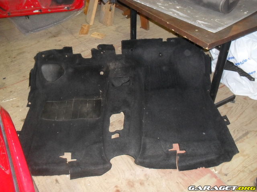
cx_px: 128
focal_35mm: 35
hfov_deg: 52.6
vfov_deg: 40.7
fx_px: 260
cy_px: 96
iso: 400
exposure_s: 1/45
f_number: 3.2
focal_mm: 6.3
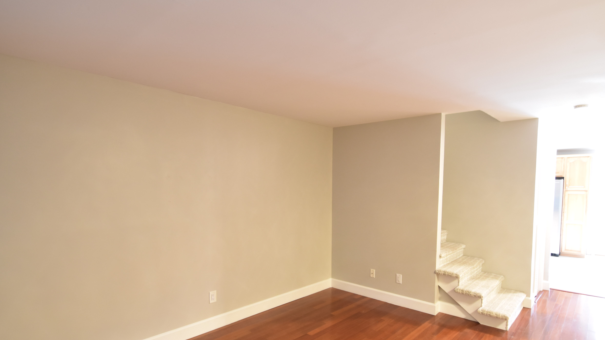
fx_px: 305
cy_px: 206
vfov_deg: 57.8
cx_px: 333
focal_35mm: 19
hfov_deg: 89.3
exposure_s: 1/8
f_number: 3.5
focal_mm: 10
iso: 800
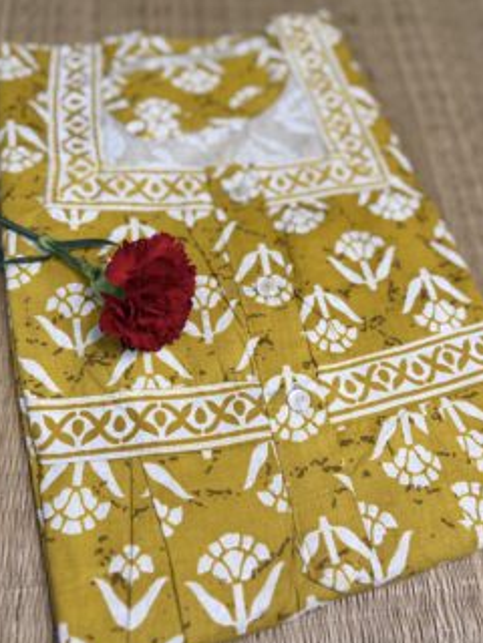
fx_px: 558
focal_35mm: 30
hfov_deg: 46.7
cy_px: 332
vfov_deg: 60.0
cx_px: 274
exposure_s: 1/50
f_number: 1.78
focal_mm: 6.76
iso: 200
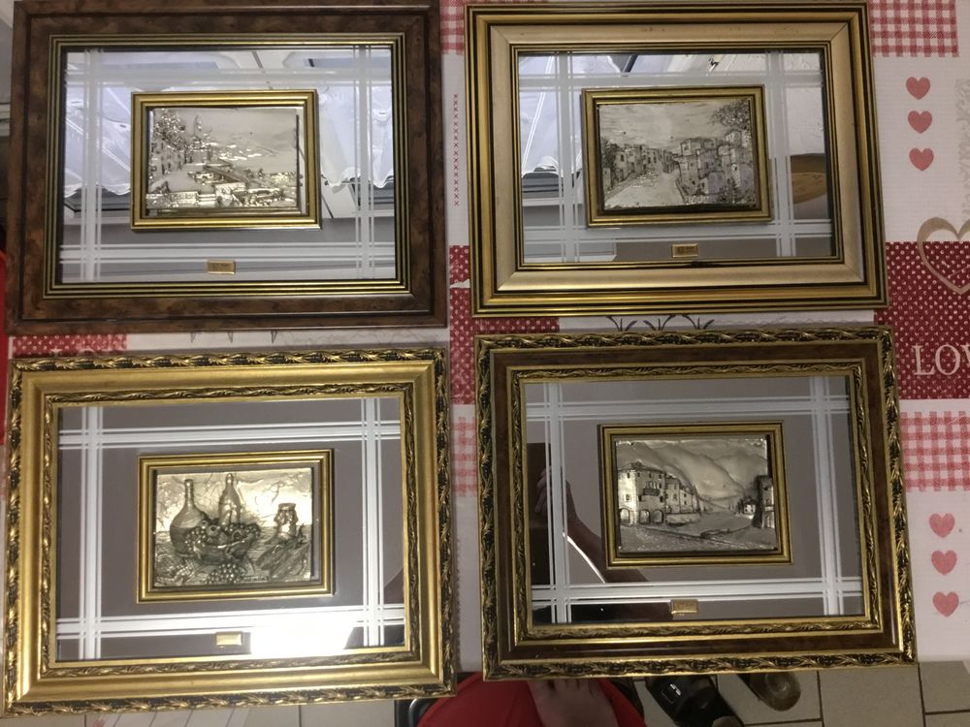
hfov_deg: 58.4
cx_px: 485
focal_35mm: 31
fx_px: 869
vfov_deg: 45.4
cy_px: 364
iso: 125
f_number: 2.4
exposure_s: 1/33
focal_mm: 3.3
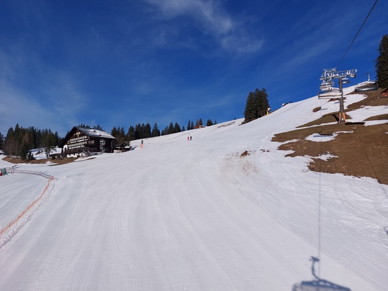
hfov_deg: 69.4
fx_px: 280
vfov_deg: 54.9
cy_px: 146
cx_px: 194
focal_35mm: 25
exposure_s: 1/3104
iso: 25
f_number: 1.8
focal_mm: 5.23
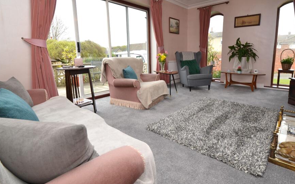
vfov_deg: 64.6
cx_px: 163
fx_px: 145
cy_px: 77
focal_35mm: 18
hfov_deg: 90.7
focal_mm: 10
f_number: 5.6
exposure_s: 1/125
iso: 320
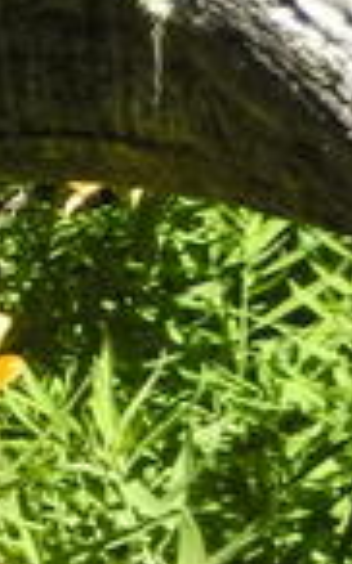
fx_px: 6275
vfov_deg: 5.1
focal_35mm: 408
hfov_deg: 3.0
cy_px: 780
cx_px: -1497
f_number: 4
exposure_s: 1/1250
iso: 400
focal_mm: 11.8
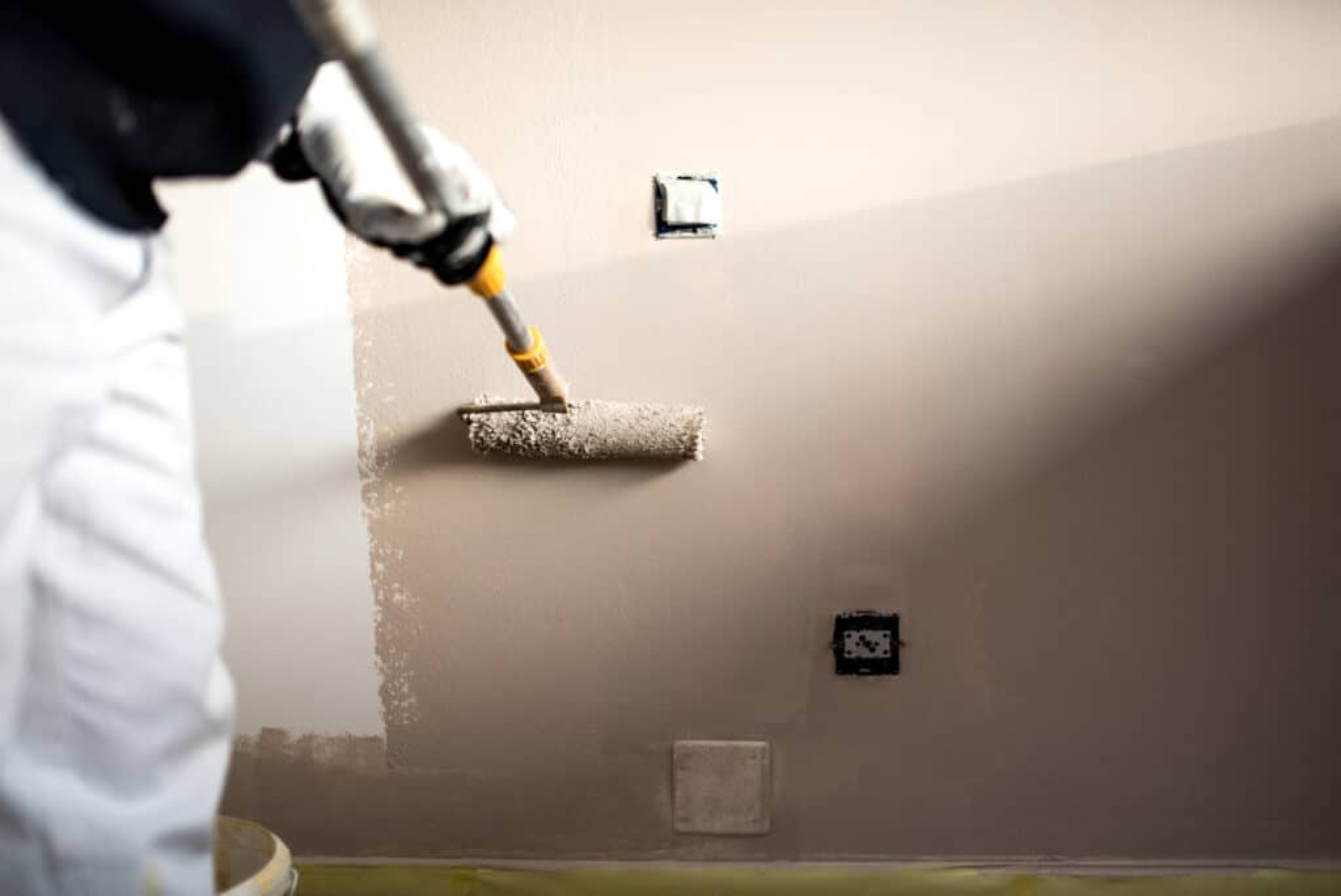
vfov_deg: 37.9
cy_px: 448
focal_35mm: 35
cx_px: 670
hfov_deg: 54.4
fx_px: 1304
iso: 320
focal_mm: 35
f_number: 1.8
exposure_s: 1/1250
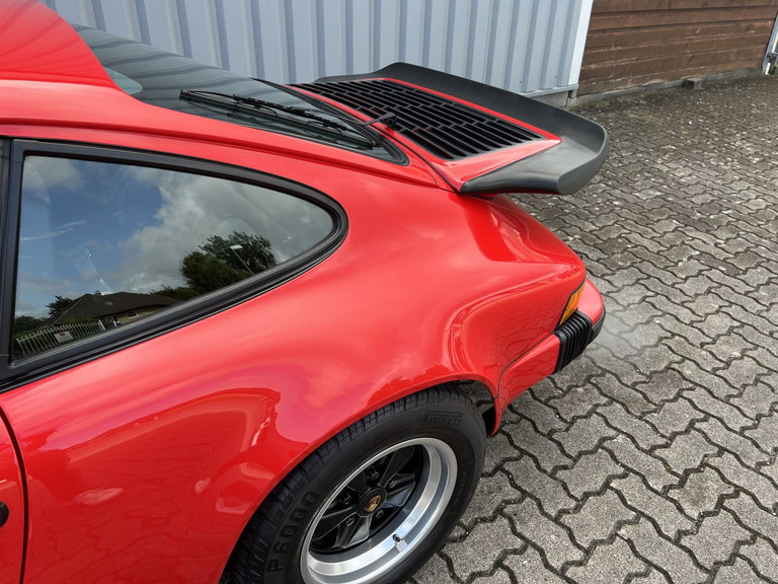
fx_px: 584
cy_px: 292
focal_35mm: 26
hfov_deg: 67.3
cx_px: 389
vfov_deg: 53.1
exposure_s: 1/520
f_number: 1.6
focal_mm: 5.1
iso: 50
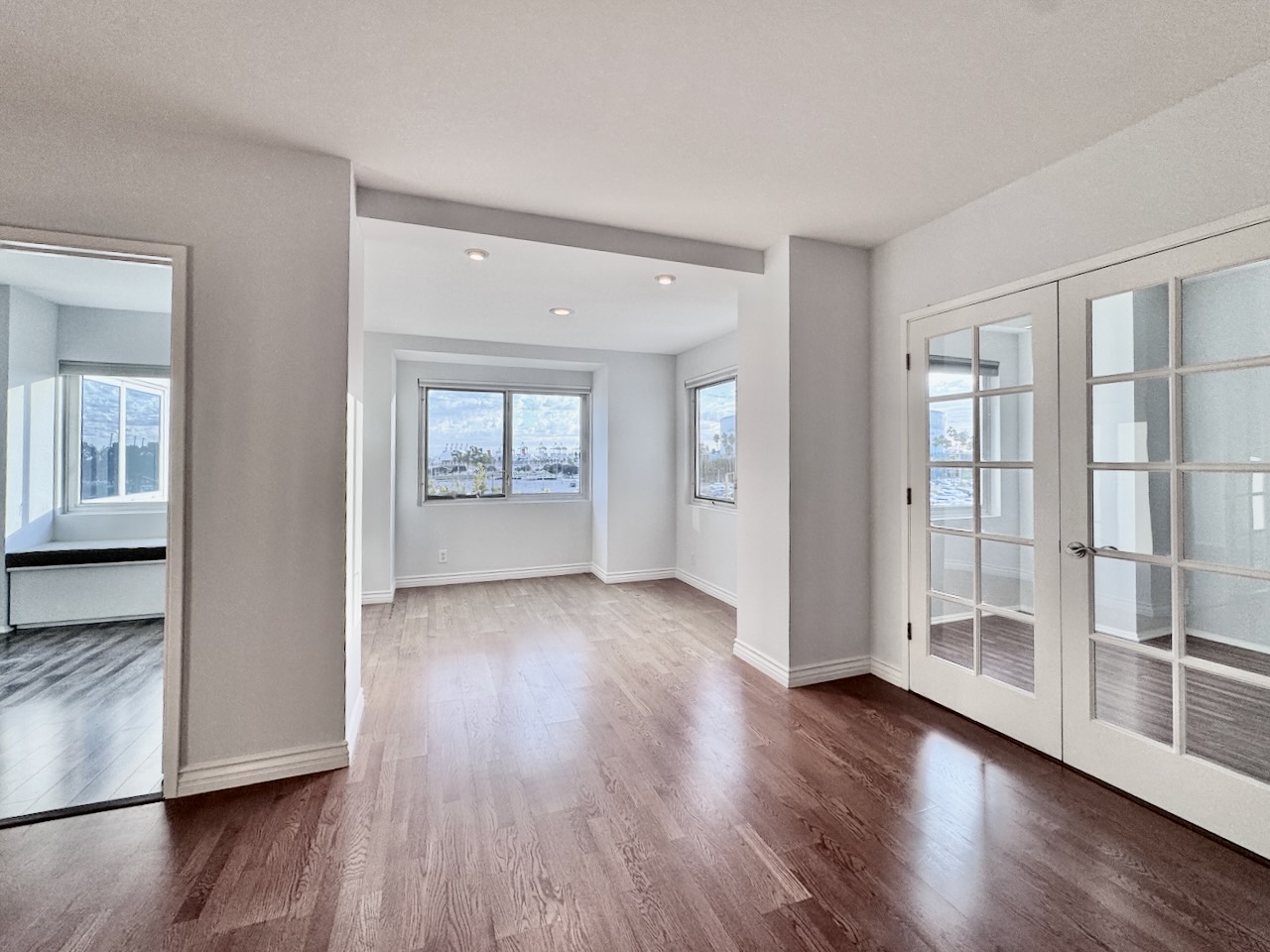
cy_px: 476
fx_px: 514
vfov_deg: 85.7
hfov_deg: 102.1
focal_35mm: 14
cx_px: 635
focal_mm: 2.22
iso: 100
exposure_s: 1/120
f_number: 2.2
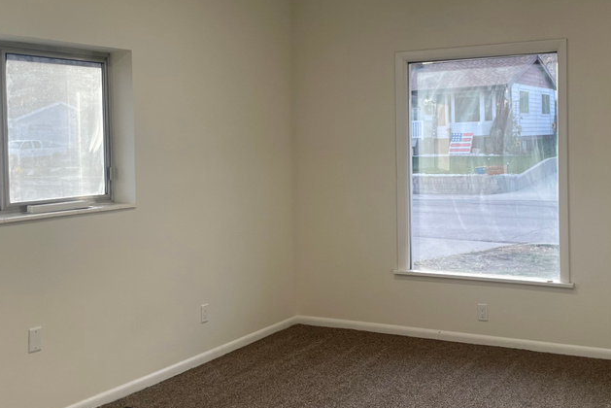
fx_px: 747
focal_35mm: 44
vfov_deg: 30.5
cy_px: 205
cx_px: 351
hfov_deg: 44.4
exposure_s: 1/120
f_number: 1.6
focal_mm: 4.2
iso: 50
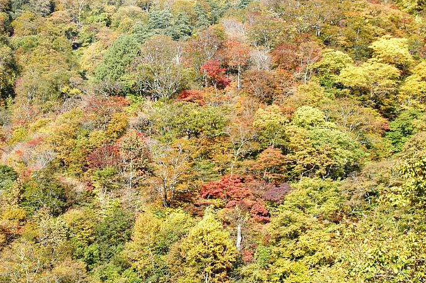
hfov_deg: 34.0
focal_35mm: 59
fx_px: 697
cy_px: 130
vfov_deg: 22.9
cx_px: 221
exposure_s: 1/125
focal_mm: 26
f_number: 5.6
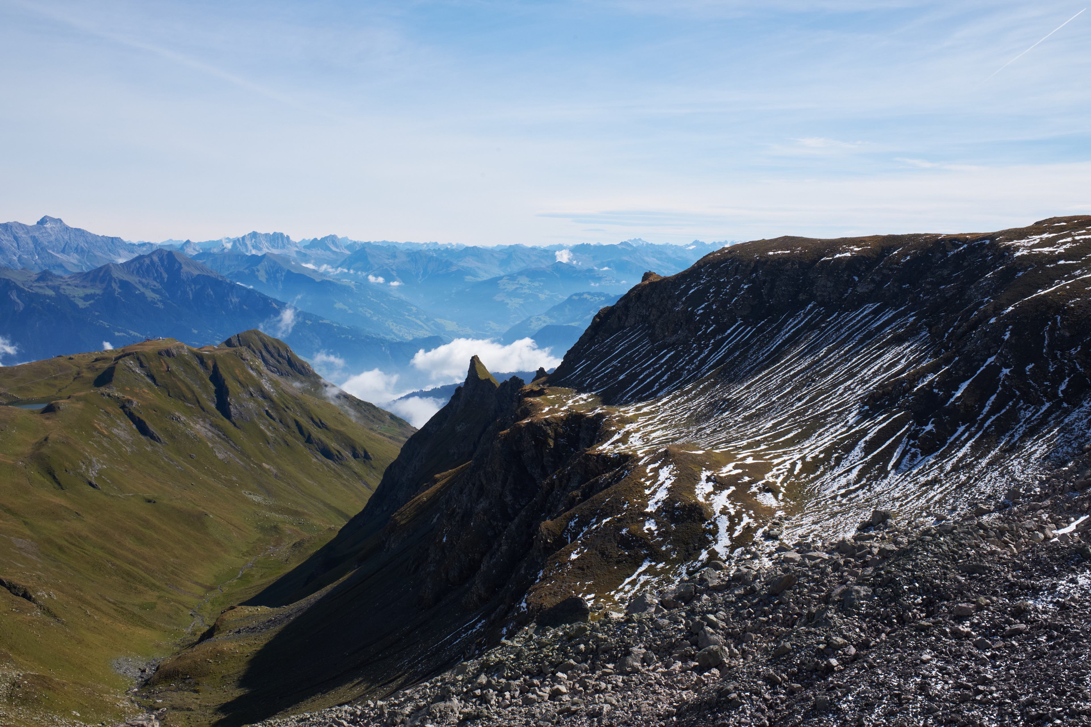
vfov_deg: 37.9
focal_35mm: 35
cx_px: 546
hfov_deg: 54.4
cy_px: 364
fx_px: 1061
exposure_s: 1/400
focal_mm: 23
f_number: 11
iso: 400
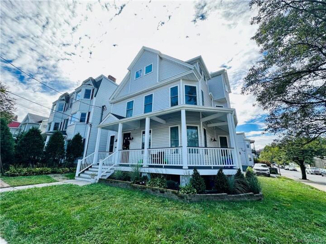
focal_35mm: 14
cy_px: 122
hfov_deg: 102.1
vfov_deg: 85.7
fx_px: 132
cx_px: 163
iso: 40
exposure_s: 1/543
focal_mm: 2.22
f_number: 2.2
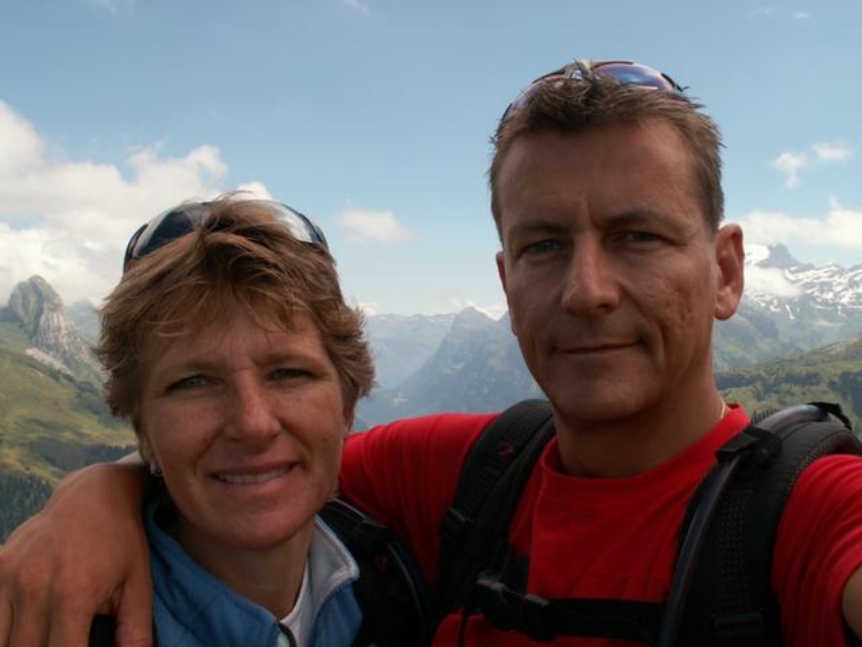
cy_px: 324
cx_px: 431
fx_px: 872
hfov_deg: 52.6
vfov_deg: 40.7
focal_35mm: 35
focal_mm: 5.86
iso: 50
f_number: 6.3
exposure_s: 1/200
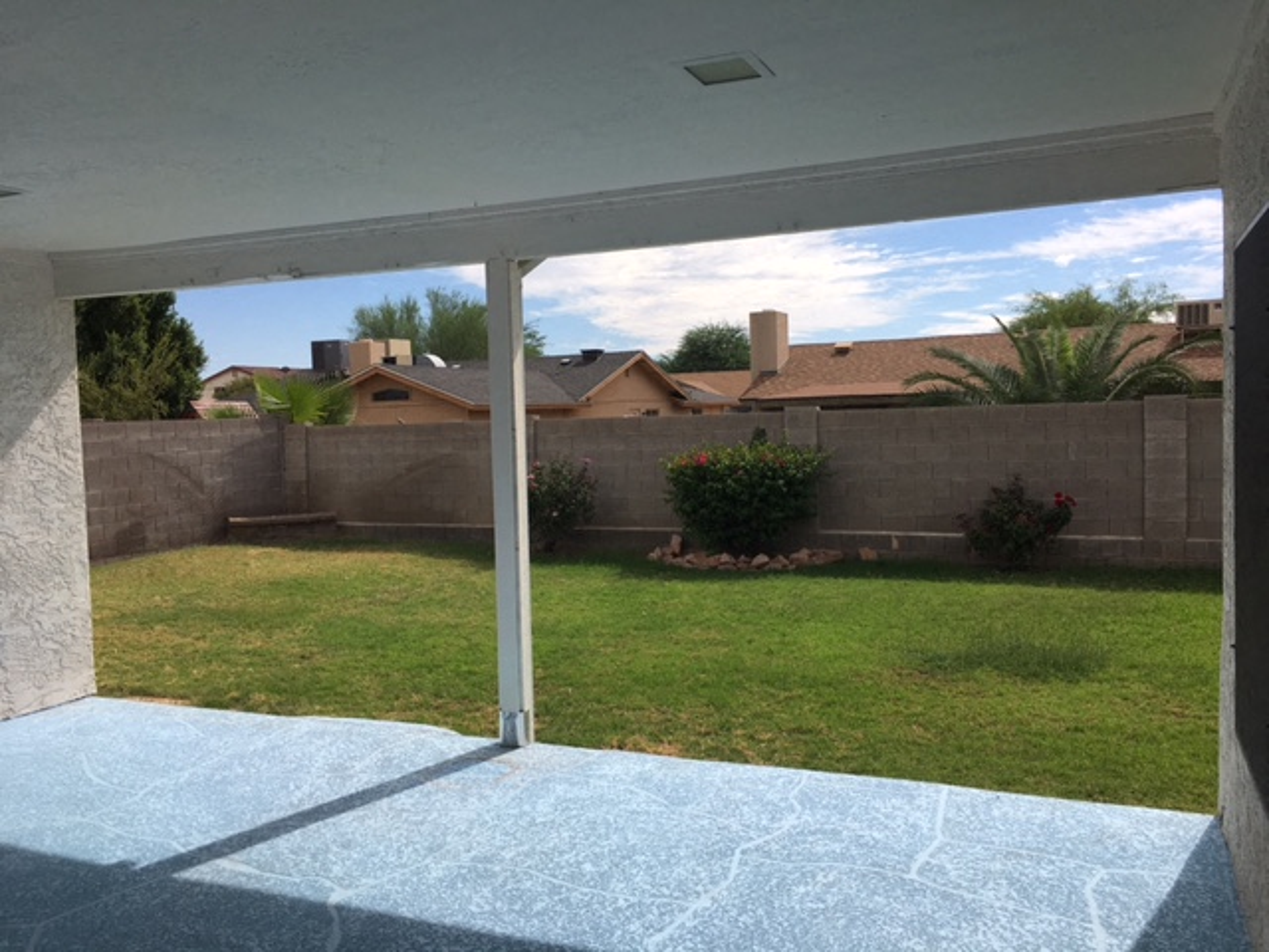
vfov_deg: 48.2
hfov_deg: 61.7
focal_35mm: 29
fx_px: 1063
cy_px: 476
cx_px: 634
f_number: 2.2
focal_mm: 4.15
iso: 25
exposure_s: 1/2481
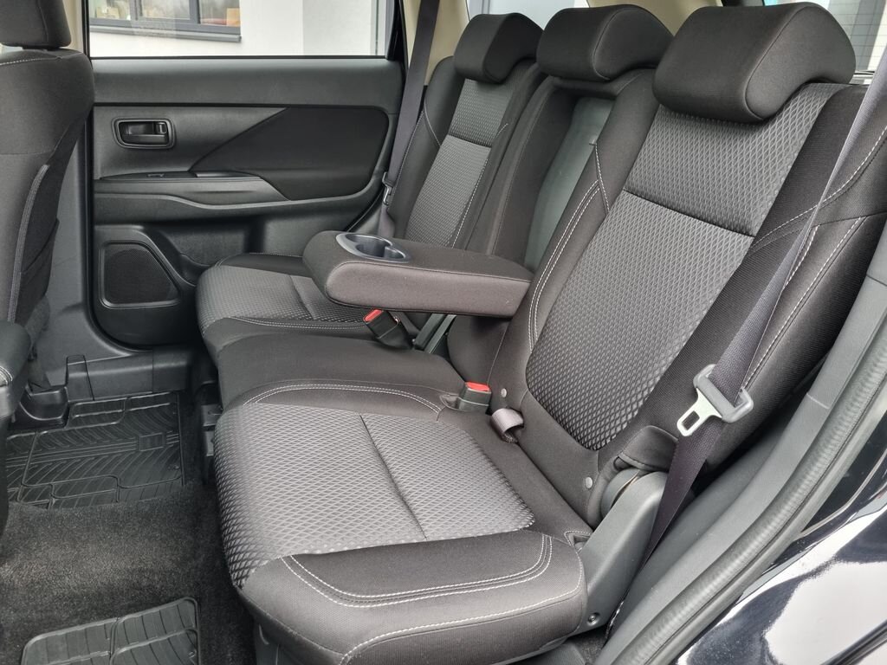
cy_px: 332
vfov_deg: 53.1
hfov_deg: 67.3
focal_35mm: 26
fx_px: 666
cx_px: 444
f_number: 1.8
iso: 400
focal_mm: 5.4
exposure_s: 1/50
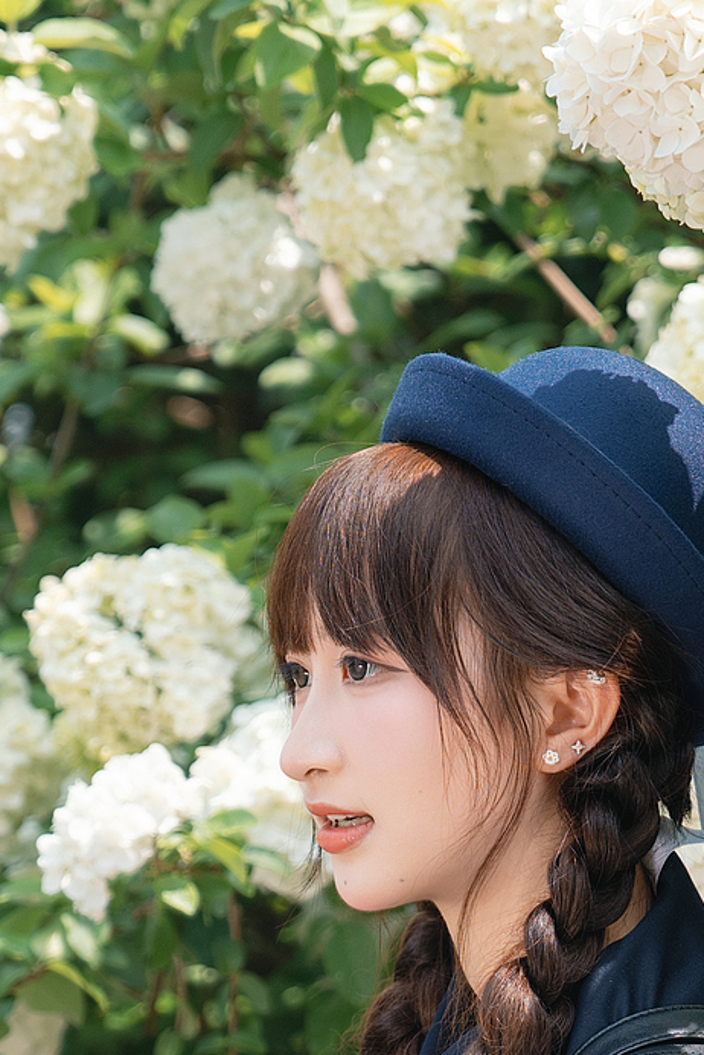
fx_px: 5690
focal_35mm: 194
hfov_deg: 7.1
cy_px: 897
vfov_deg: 10.6
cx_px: 454
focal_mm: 70
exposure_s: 1/800
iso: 100
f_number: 2.8
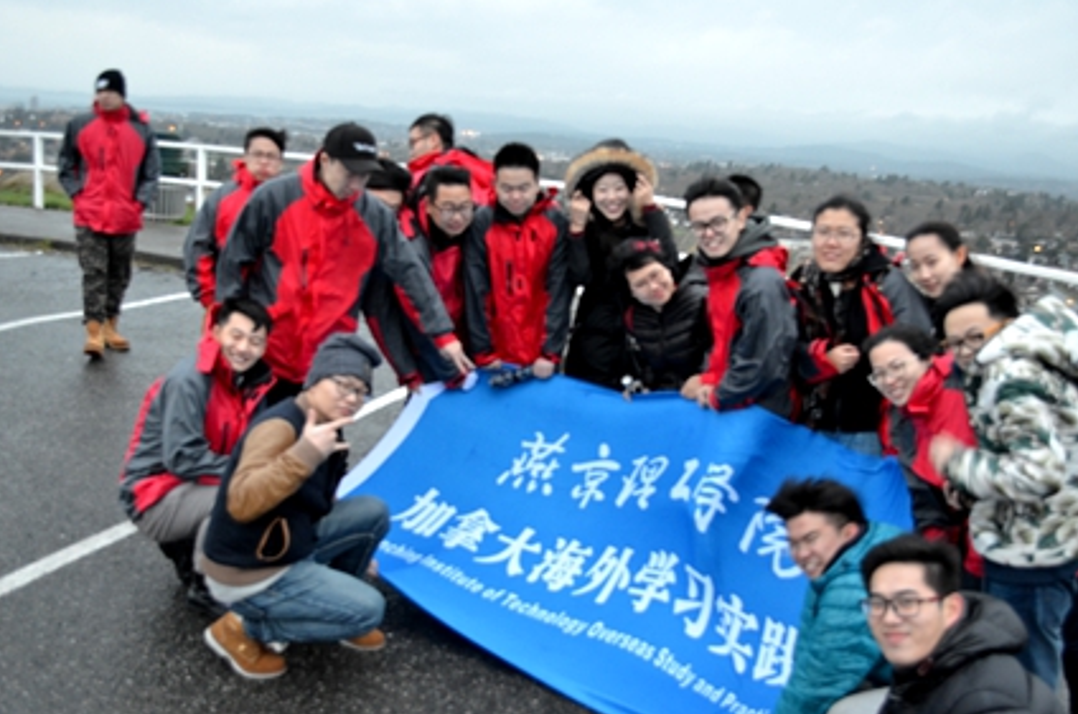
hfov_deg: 54.5
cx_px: 539
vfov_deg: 37.7
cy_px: 351
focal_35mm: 35
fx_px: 1046
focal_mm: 22
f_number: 4
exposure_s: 1/30
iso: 1100
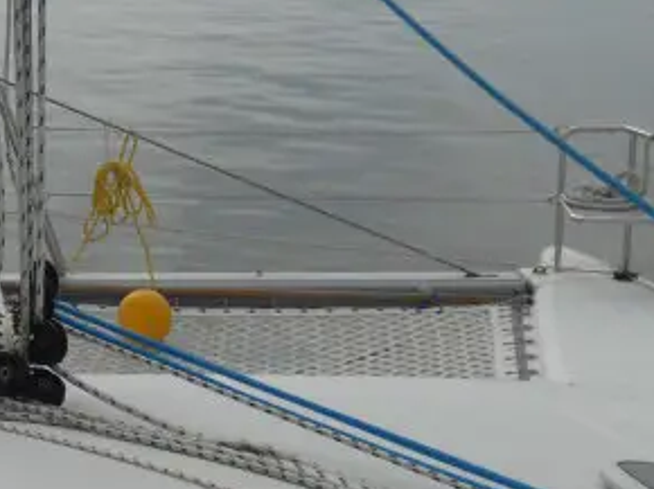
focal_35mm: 105
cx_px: -65
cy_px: 252
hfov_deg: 18.1
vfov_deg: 14.1
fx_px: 1982
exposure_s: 1/250
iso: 80
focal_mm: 6.9
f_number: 9.8
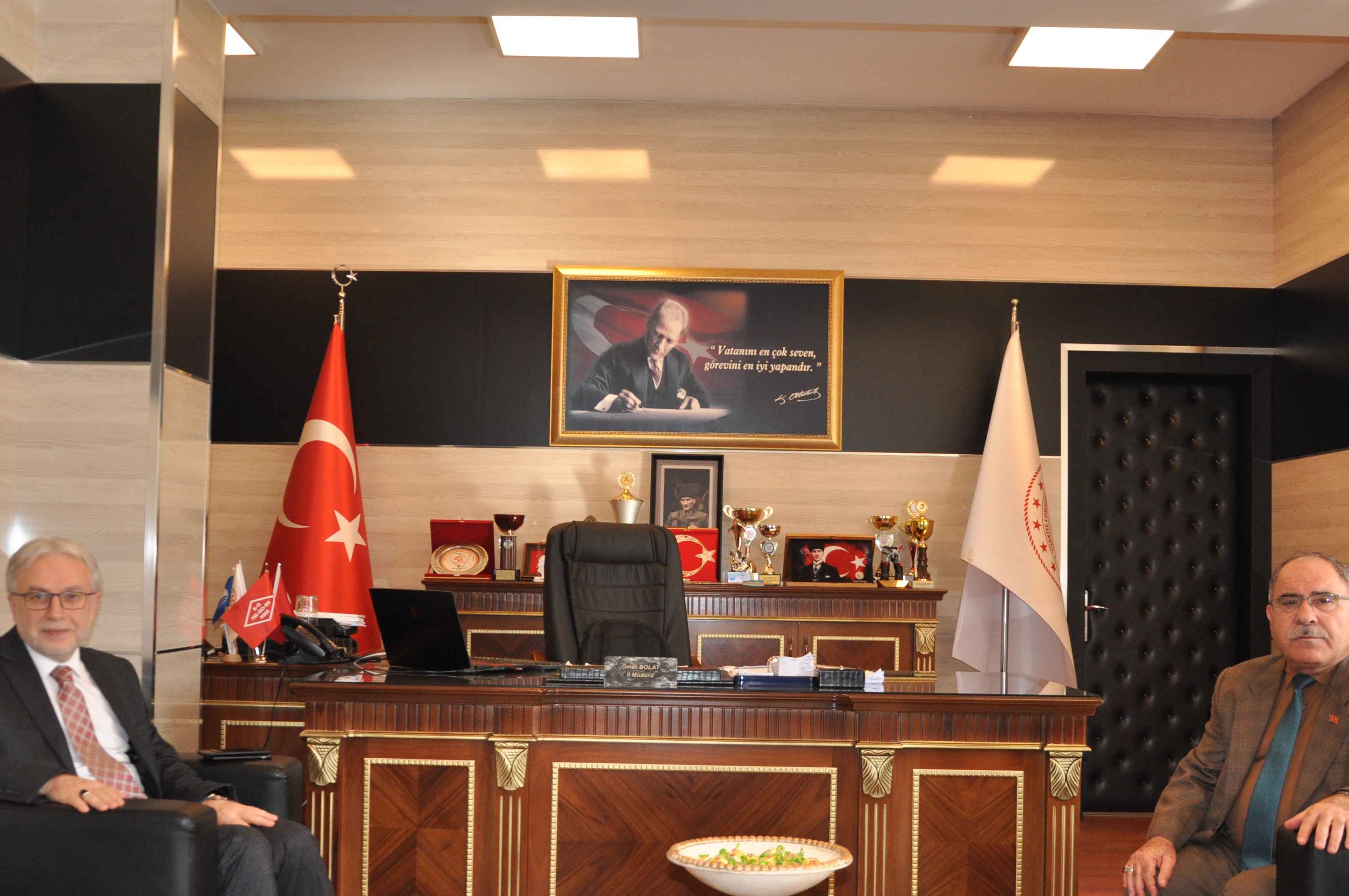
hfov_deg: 46.8
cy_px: 502
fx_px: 1559
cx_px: 687
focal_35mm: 42
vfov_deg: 32.0
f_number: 3.8
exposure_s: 1/125
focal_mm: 21
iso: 720
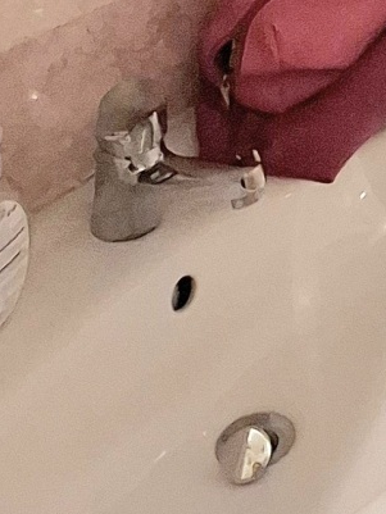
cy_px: -410
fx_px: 1233
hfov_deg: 15.8
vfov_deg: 18.5
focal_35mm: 83
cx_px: 634
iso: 250
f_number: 2.2
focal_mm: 1.74
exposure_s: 1/24
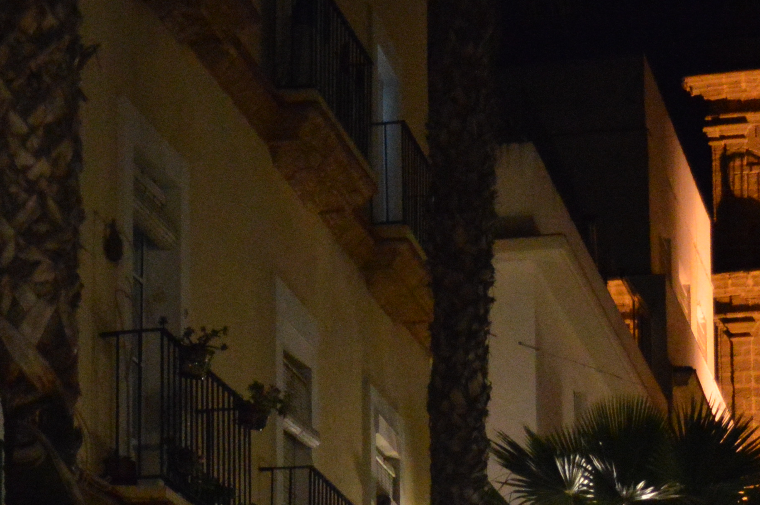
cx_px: 241
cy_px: 749
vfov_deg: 9.6
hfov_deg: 14.8
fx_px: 2910
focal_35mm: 138
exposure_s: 1/25
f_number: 4.5
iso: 3200
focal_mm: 28
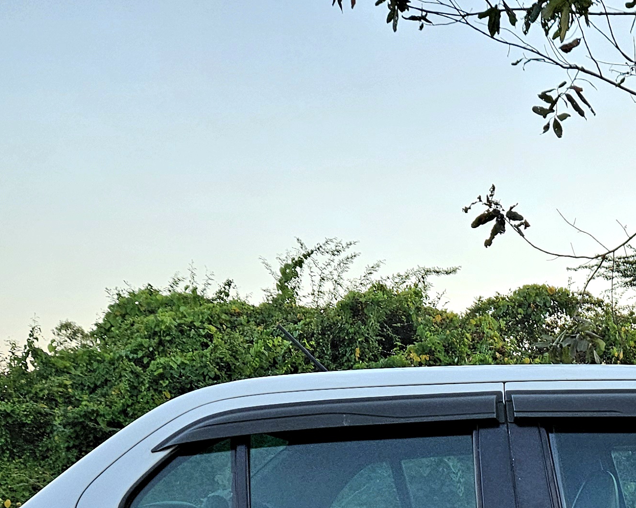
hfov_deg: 25.8
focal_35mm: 68
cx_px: 699
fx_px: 1280
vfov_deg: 20.1
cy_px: 711
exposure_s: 1/192
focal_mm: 5.4
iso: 80
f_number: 1.8
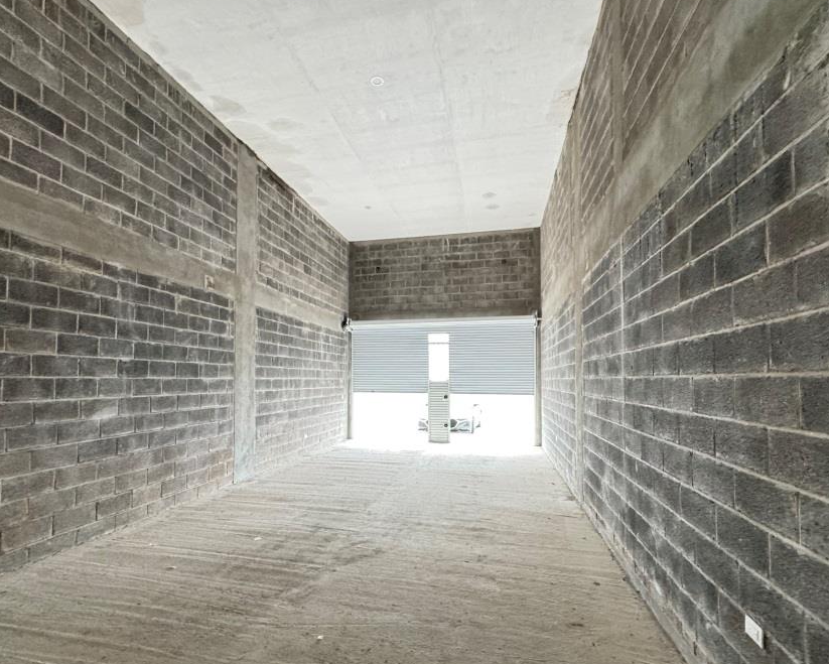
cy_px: 372
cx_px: 400
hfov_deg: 89.6
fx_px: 417
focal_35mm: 17
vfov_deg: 76.7
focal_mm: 2.22
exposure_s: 1/60
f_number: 2.2
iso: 1000
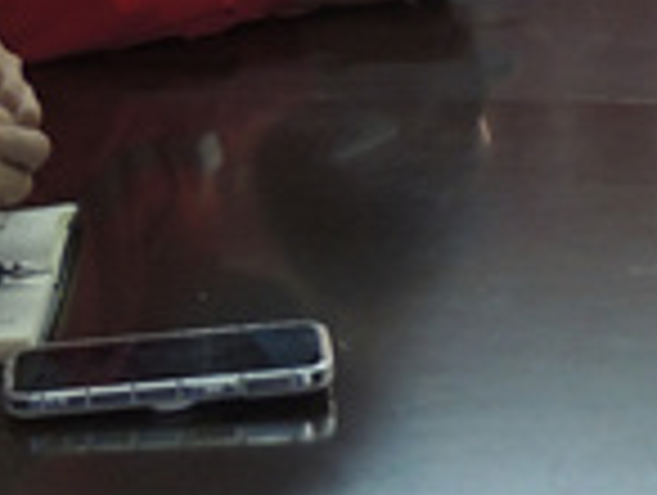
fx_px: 3973
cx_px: 1170
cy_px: -475
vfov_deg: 6.9
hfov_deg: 9.1
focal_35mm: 209
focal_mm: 8.3
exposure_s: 1/15
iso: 400
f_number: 3.5
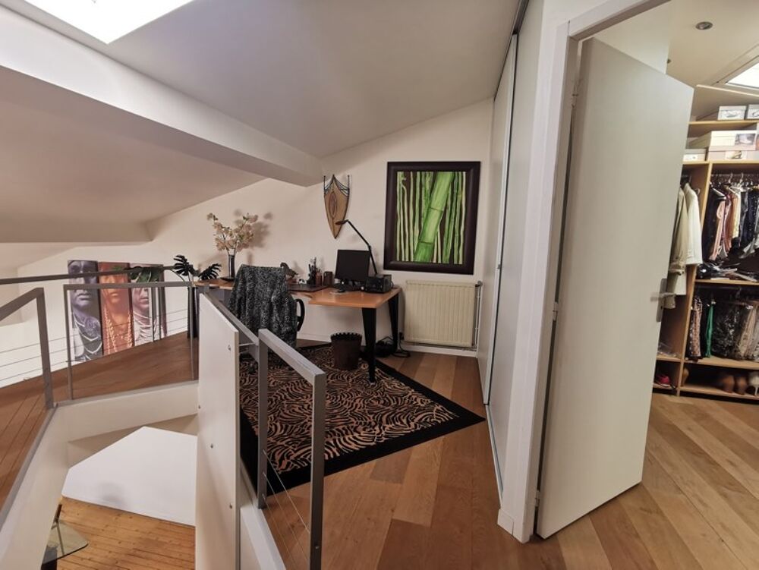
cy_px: 285
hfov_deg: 91.0
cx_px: 380
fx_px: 373
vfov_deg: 74.8
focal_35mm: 17
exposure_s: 1/100
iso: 160
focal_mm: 2.26
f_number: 2.2
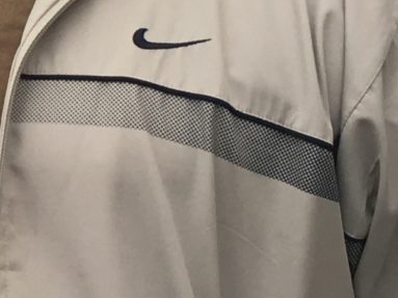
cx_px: -224
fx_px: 2230
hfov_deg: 9.8
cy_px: 148
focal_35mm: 194
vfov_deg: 7.7
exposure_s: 1/100
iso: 32
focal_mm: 4.15
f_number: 2.2
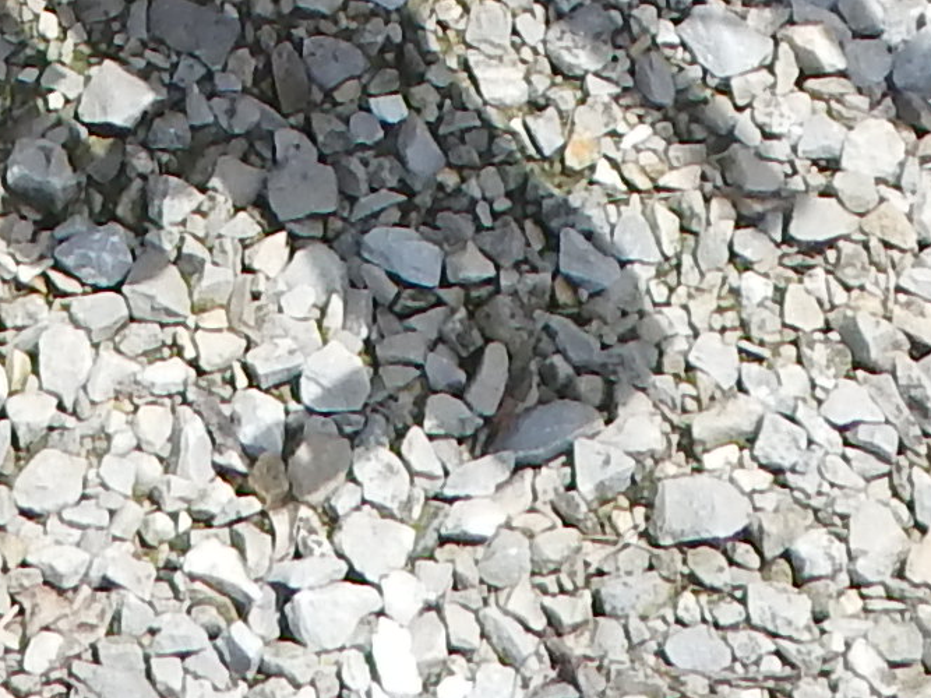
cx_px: -99
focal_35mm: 152
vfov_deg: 8.5
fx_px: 4087
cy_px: -1208
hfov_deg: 12.8
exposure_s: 1/400
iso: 125
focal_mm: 4
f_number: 6
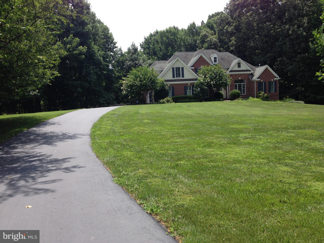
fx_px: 309
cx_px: 162
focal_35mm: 33
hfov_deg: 55.4
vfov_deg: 42.9
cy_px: 122
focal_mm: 4.12
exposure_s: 1/753
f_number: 2.4
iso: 50
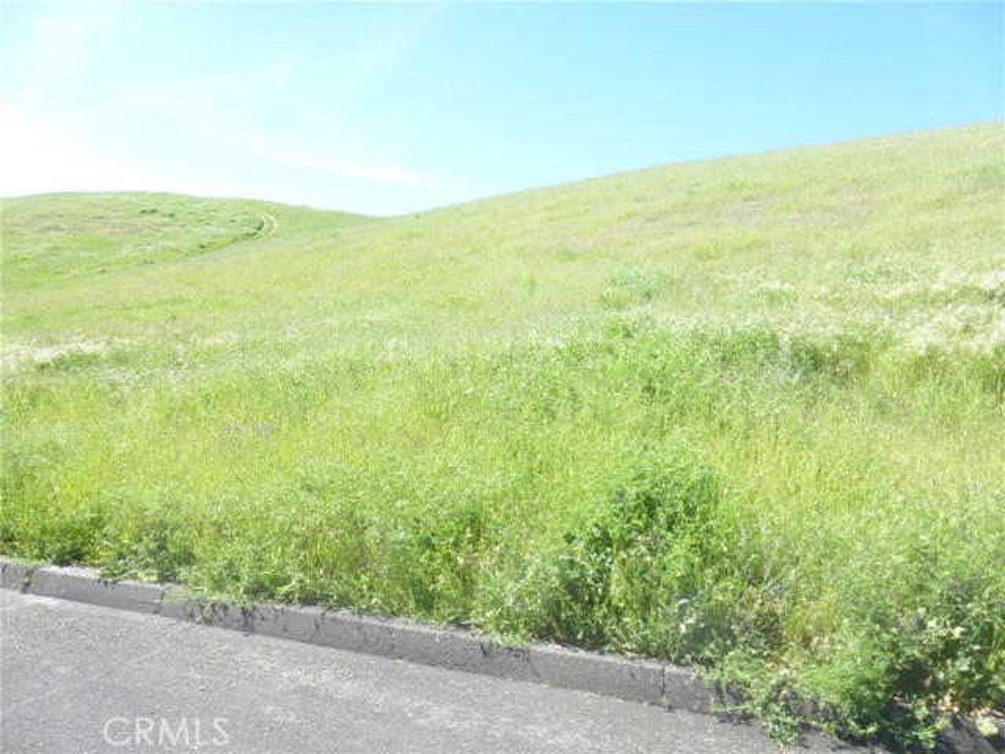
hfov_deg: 71.6
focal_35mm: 24
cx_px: 502
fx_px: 697
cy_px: 377
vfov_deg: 56.8
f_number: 4
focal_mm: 4.3
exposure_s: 1/250
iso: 100
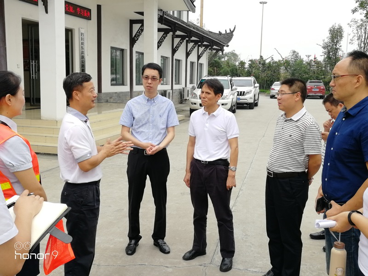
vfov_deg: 38.7
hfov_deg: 50.1
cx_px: 184
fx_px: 393
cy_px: 138
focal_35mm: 37
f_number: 2.2
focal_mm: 3.95
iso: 50
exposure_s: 1/464
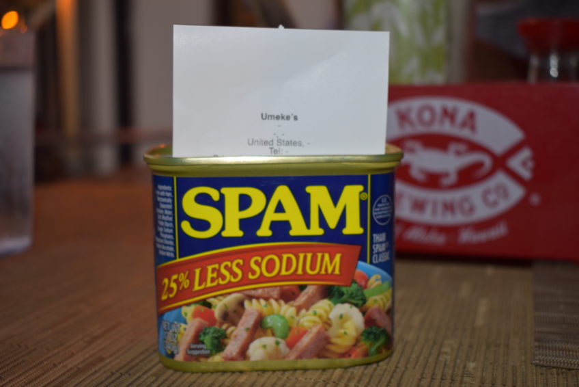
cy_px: 194
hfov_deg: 42.3
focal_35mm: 46
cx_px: 290
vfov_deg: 29.0
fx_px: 748
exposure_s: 1/30
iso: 180
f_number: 4.2
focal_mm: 31
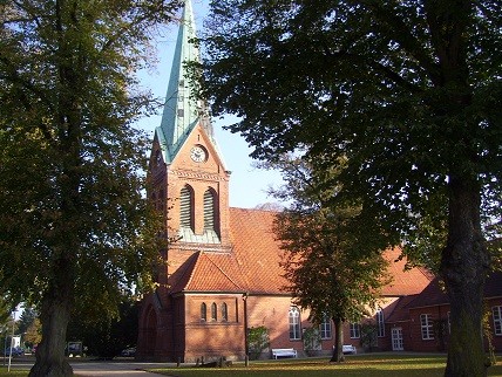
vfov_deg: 39.7
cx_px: 251
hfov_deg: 51.3
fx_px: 523
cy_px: 188
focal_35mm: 36
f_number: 2.7
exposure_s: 1/400
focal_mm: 6
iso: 80
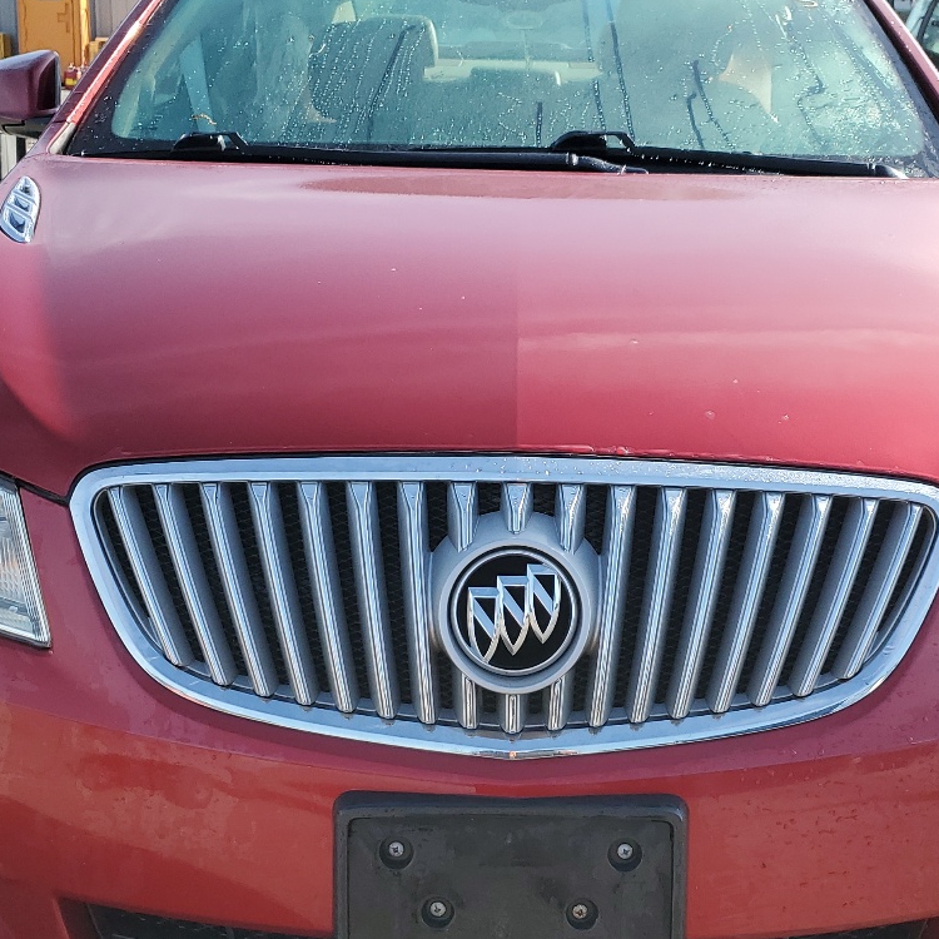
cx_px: 537
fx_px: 1504
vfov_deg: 34.5
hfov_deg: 34.6
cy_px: 596
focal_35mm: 49
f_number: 1.5
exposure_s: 1/1429
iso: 50
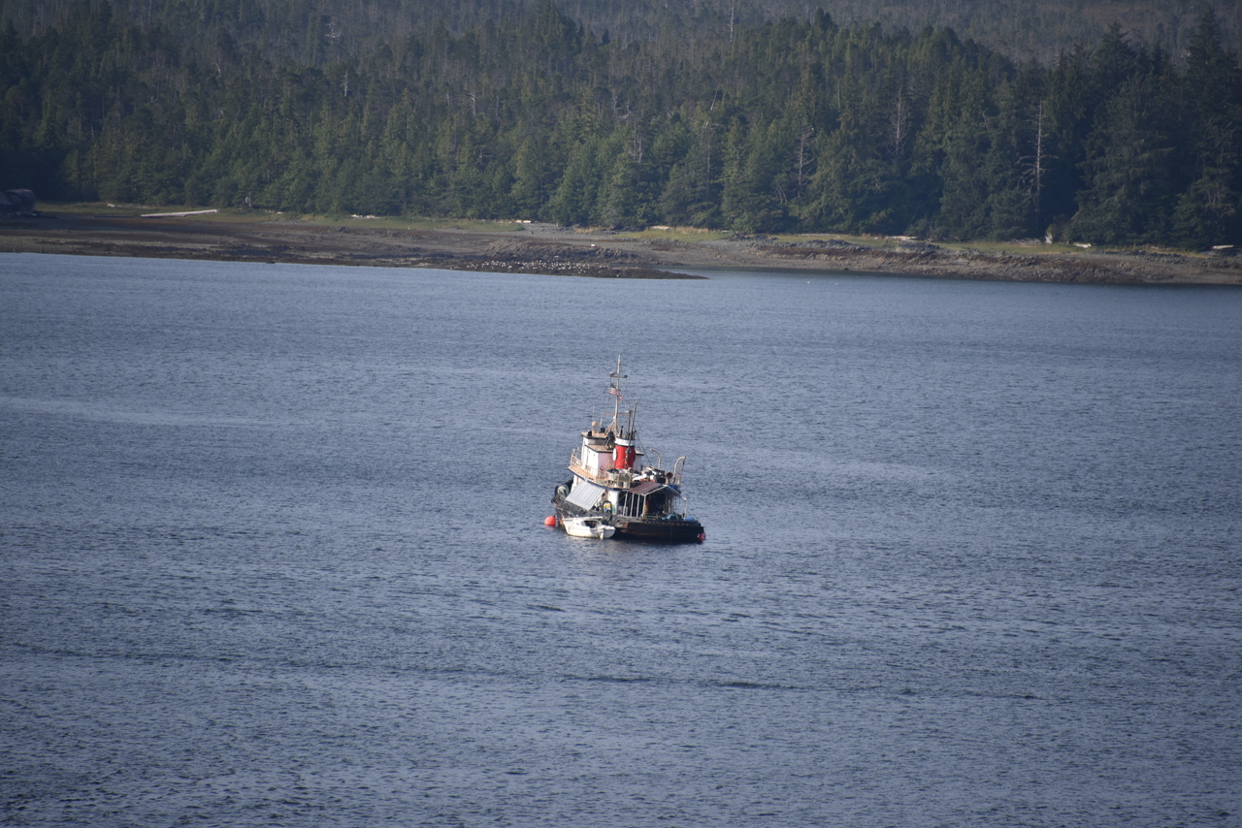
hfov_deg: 6.9
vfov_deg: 4.6
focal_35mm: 300
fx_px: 10352
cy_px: 414
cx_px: 621
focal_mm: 300
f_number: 5.6
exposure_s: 1/640
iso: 160
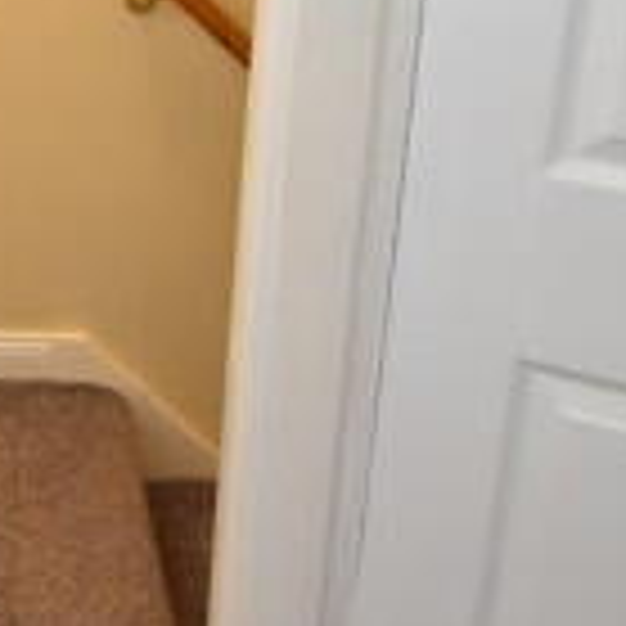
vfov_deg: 27.1
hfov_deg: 25.0
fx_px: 1228
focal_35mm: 60
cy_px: 11
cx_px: -178
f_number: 4.5
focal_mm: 10
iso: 800
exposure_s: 1/80
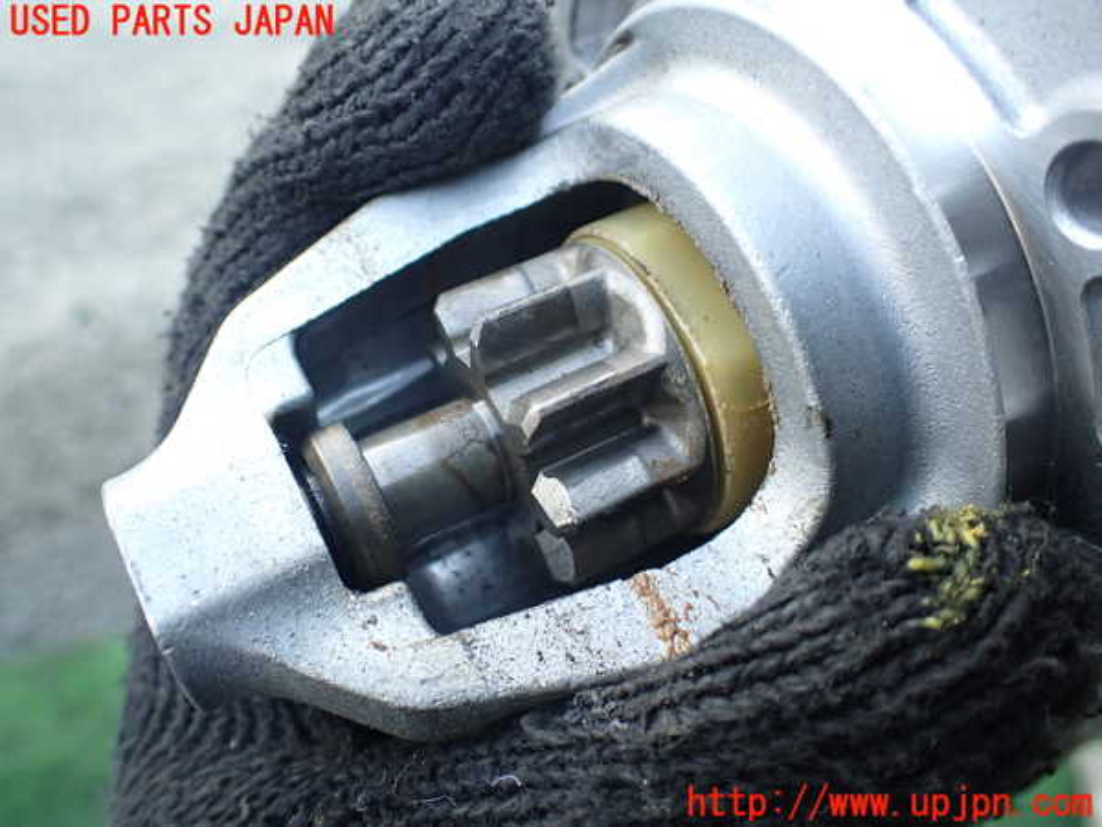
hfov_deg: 60.0
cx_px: 551
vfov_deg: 46.8
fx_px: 955
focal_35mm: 30
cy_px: 414
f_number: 2.3
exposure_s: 1/125
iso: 320
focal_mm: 5.4
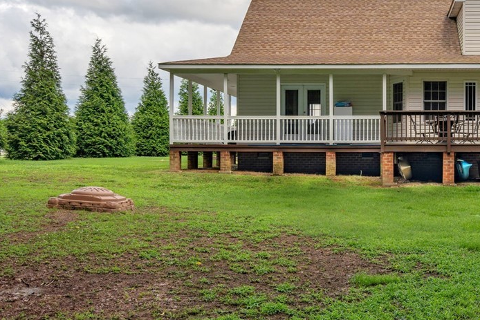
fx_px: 667
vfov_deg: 27.0
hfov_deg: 38.4
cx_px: 368
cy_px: 139
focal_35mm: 50
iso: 100
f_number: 8
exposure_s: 1/320
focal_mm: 32
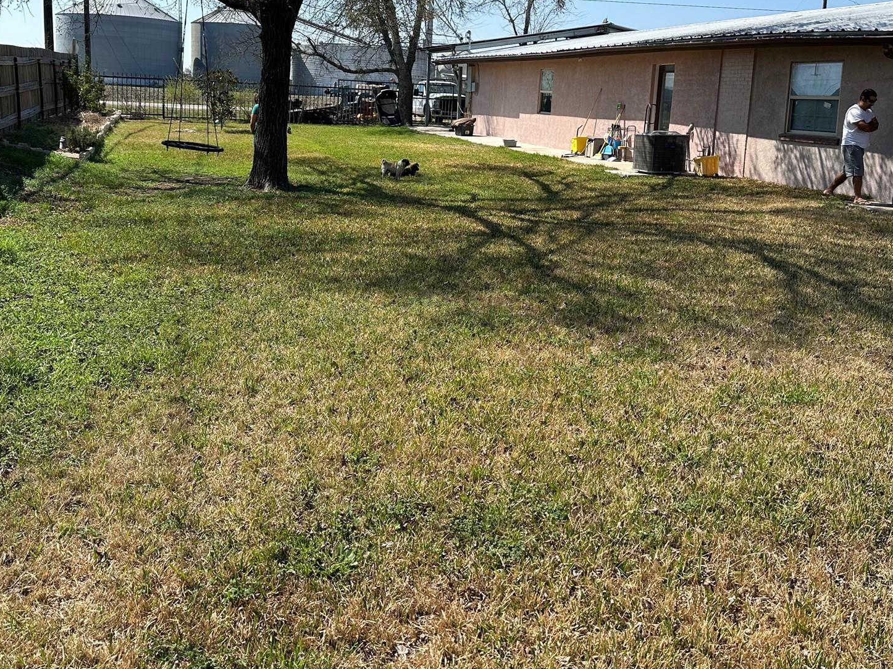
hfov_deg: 53.9
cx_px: 408
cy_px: 210
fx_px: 877
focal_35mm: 34
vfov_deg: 41.1
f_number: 1.78
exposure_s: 1/3861
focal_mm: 6.86
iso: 80
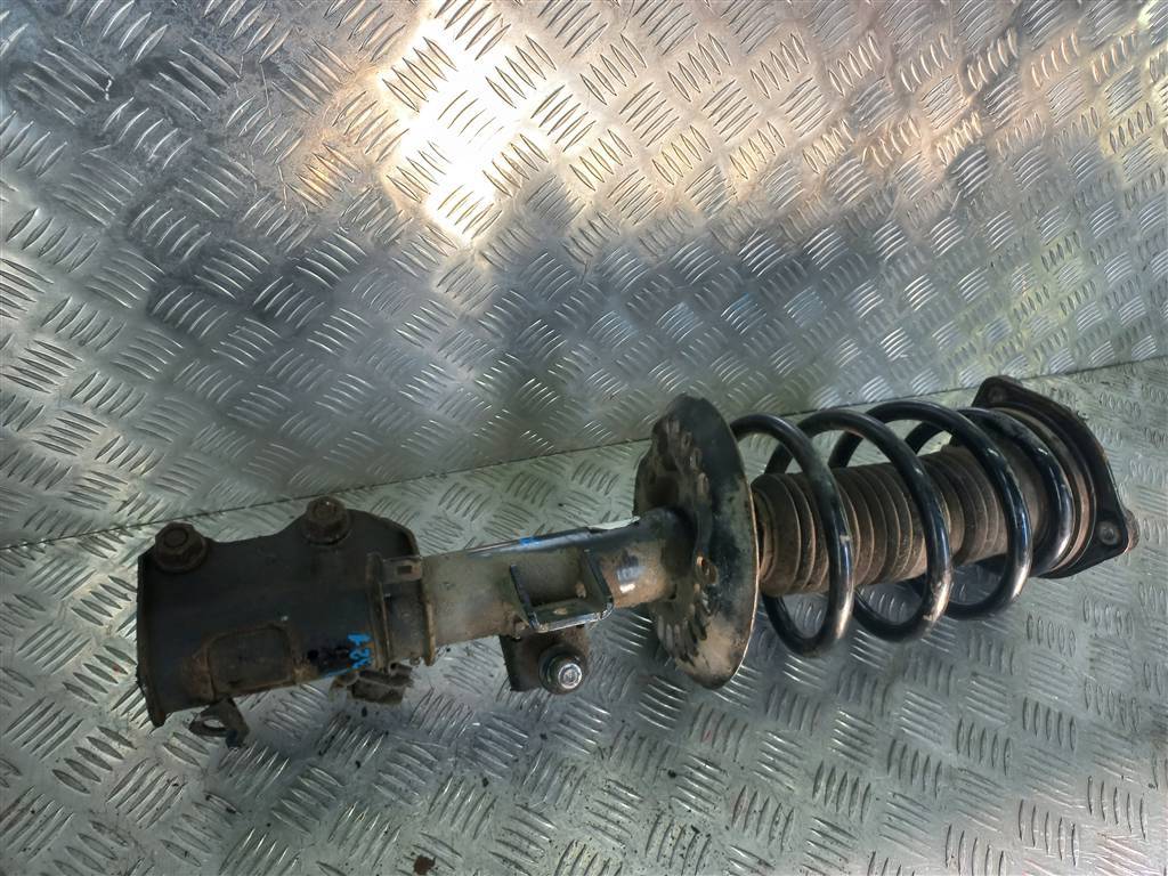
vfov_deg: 54.9
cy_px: 438
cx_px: 584
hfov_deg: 69.4
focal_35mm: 25
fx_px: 844
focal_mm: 4.6
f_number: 1.8
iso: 40
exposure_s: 1/100
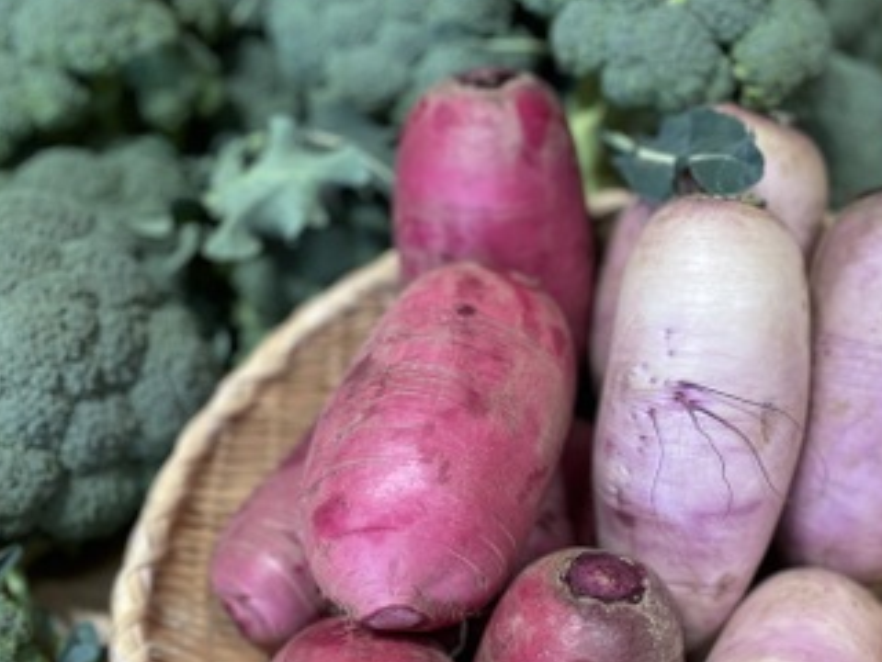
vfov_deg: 36.3
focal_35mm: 39
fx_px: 994
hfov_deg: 47.4
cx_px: 560
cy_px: 455
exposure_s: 1/50
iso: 100
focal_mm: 4.2
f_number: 1.6
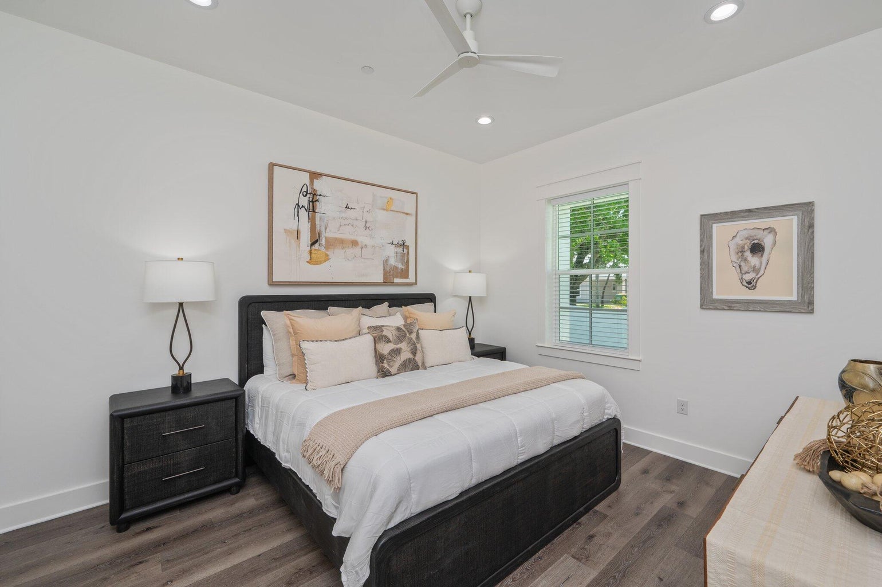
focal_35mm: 15
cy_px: 294
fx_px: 367
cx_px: 441
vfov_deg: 77.2
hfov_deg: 100.4
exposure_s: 1/40
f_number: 9
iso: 250
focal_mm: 15
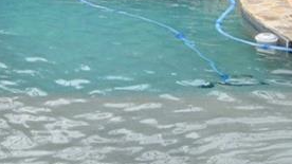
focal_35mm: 91
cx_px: 115
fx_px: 704
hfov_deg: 23.4
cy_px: -60
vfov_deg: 12.8
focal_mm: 10
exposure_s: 1/500
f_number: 4.5
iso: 110
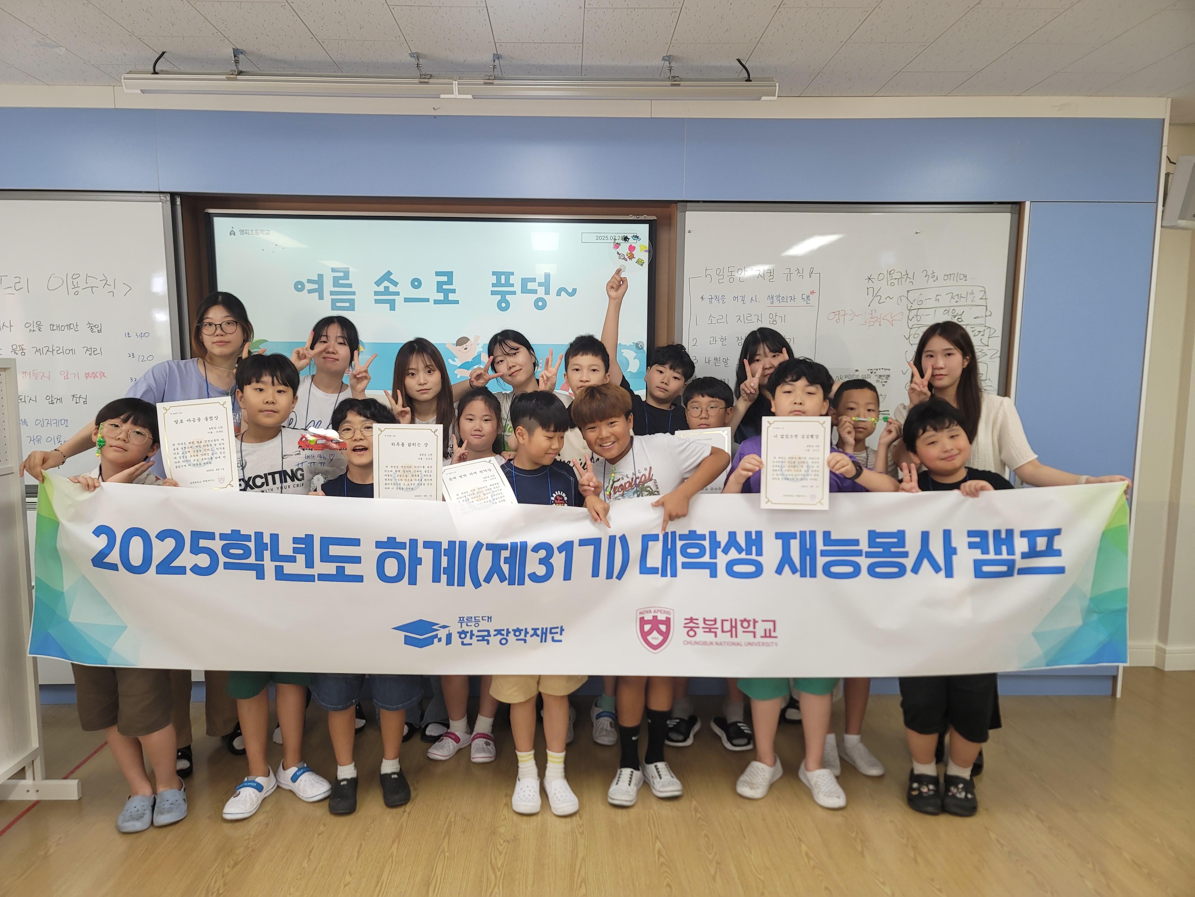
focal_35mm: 25
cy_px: 448
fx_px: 863
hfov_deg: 69.4
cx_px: 598
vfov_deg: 54.9
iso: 125
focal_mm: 7
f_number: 1.8
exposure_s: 1/120
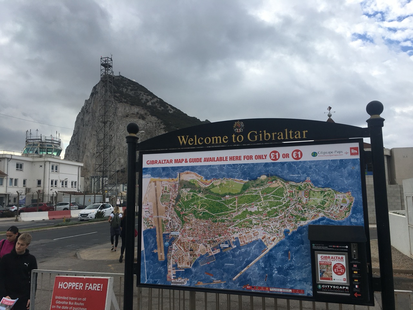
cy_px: 155
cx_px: 206
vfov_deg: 48.2
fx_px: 346
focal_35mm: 29
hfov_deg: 61.7
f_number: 2.2
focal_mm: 4.15
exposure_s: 1/938
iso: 25
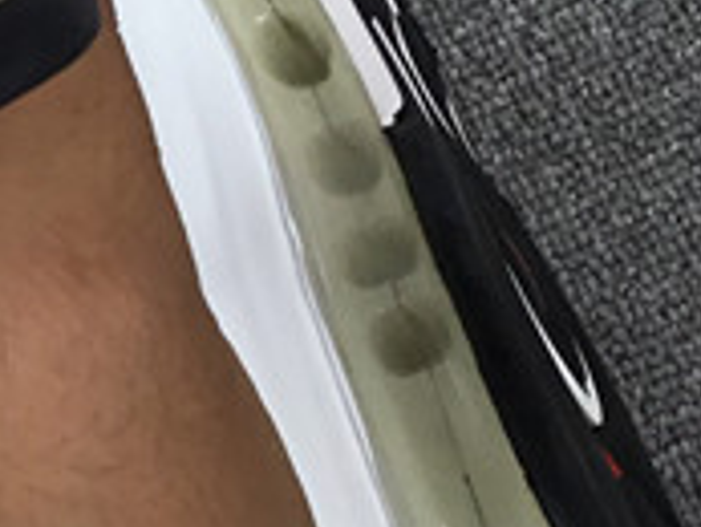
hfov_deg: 11.4
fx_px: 3263
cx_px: -579
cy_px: -529
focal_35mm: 161
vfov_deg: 8.7
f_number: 2.4
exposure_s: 1/377
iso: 25
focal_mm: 3.3
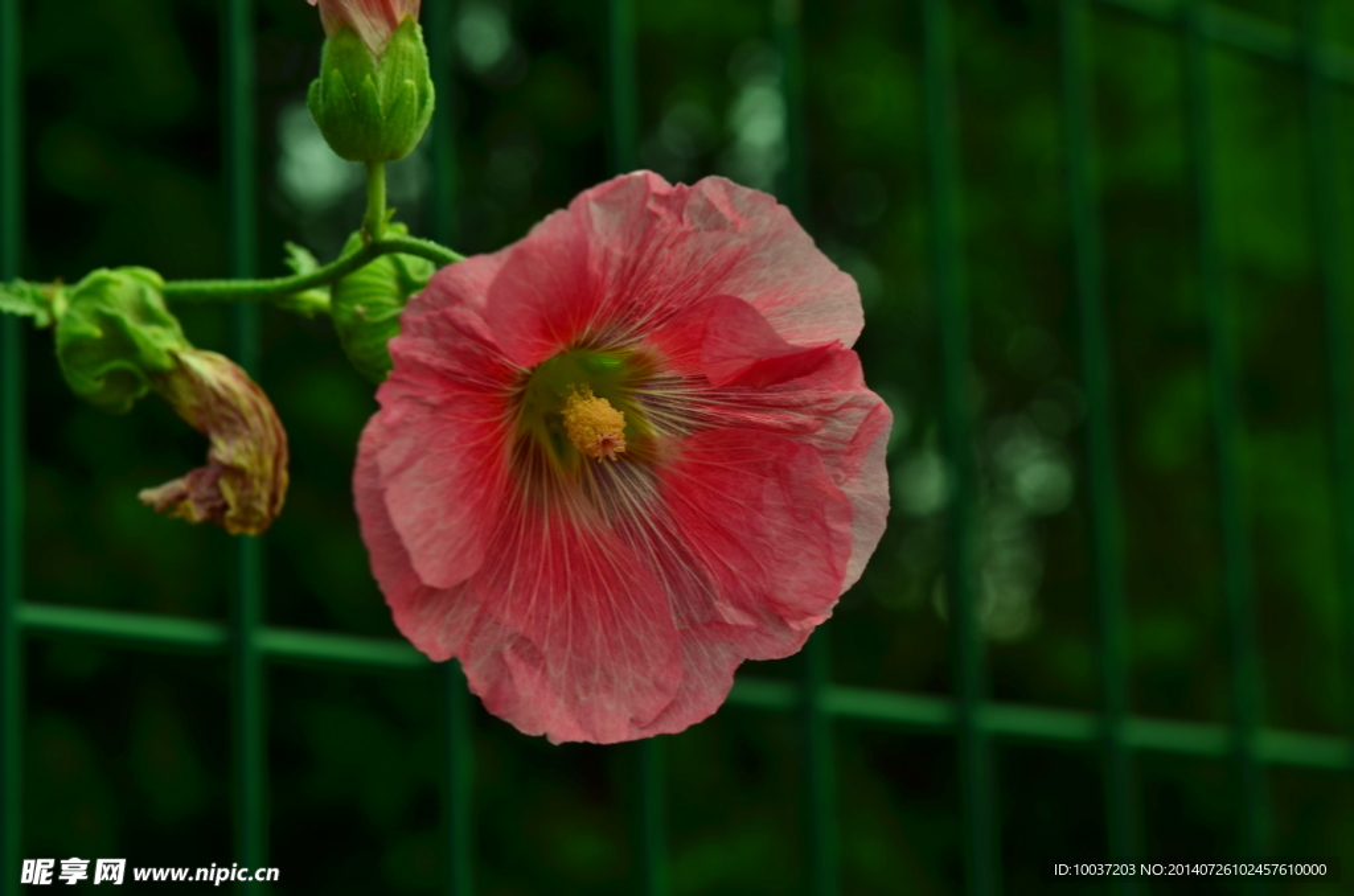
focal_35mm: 90
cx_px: 677
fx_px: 3378
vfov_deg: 15.1
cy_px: 448
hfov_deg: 22.7
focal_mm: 60
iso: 100
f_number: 8
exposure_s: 1/125
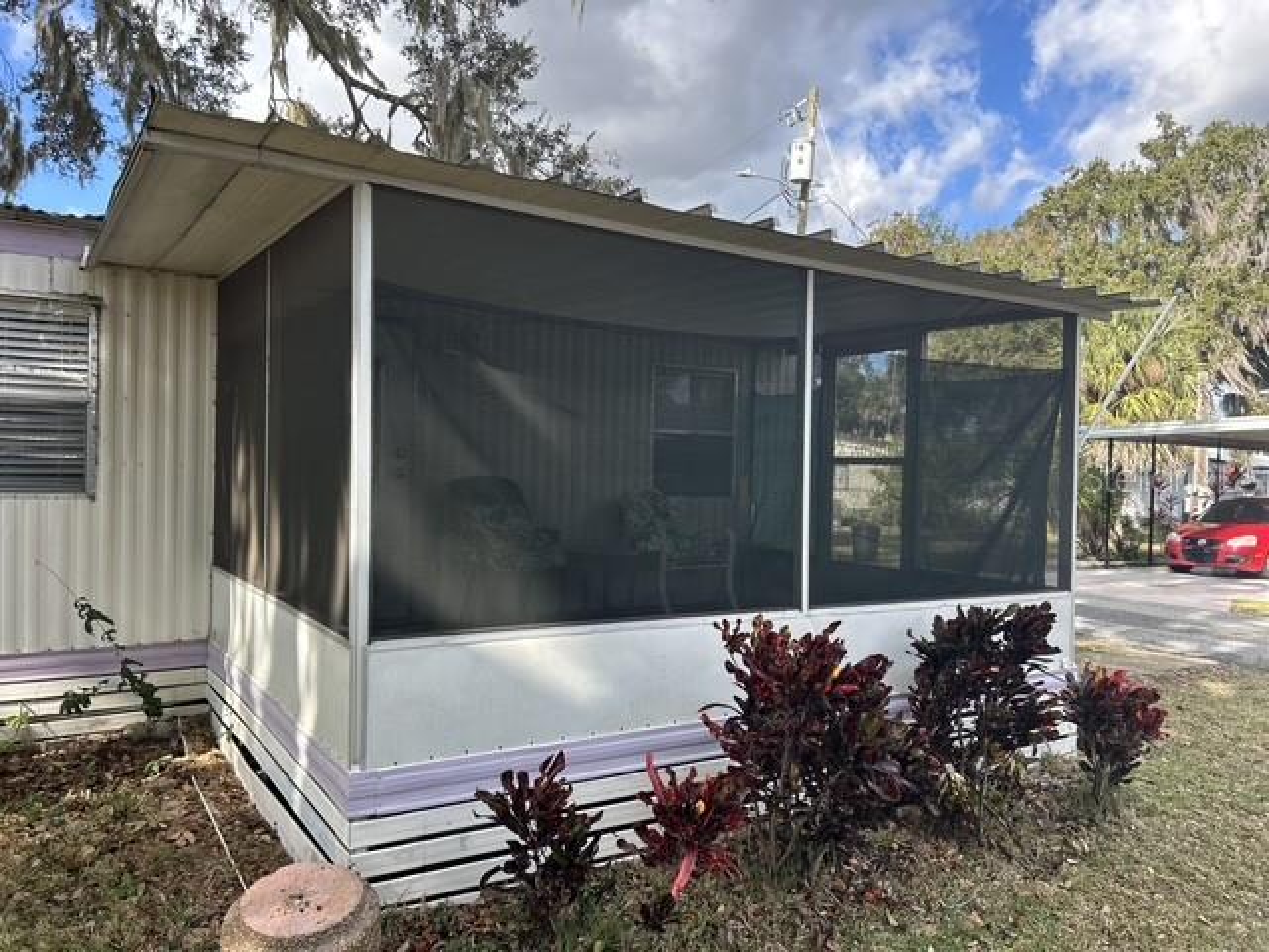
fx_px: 953
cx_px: 634
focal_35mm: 26
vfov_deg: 53.1
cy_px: 476
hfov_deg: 67.3
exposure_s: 1/887
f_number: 1.5
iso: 50
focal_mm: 5.7
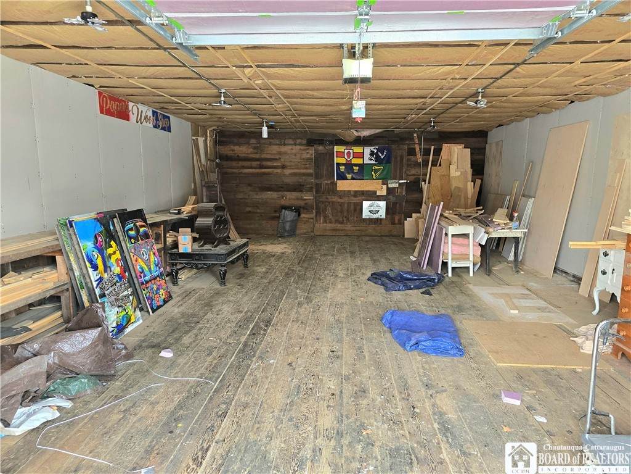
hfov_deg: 73.9
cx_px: 316
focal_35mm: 23
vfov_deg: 58.9
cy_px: 237
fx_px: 419
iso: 125
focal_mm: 6.3
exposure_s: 1/182
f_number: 1.7
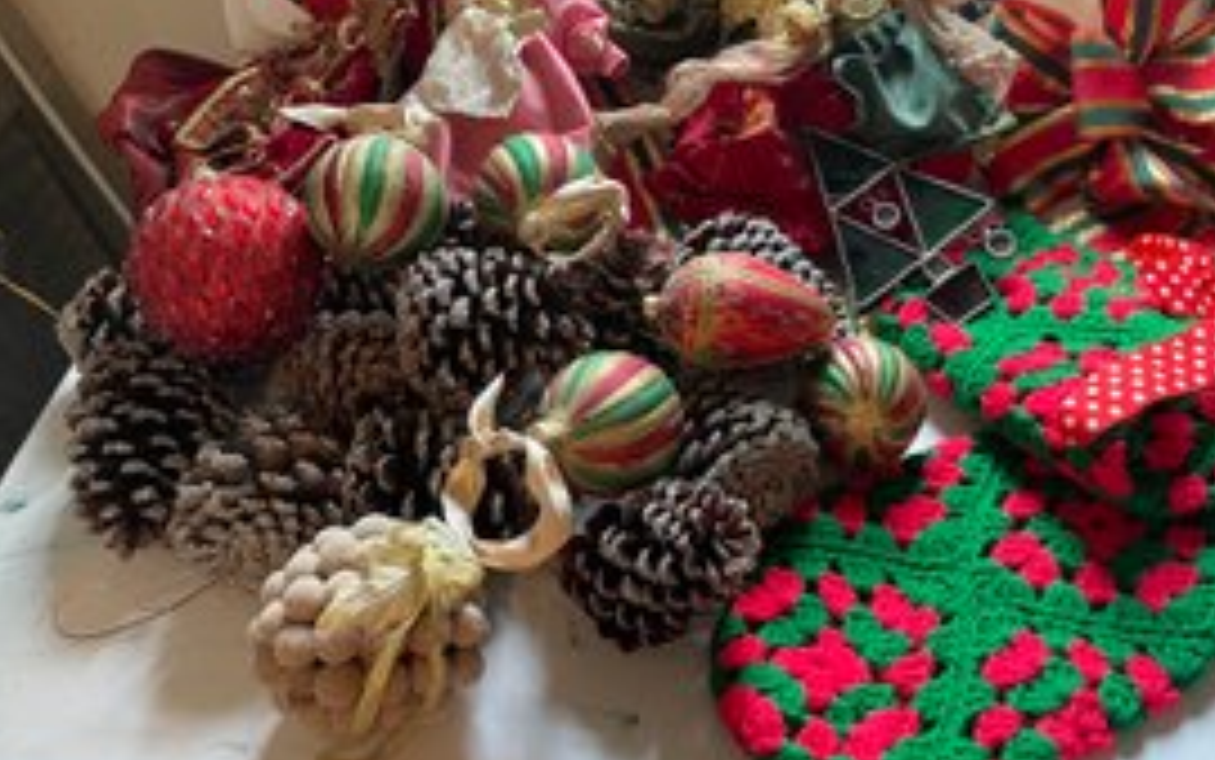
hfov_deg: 54.9
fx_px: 1159
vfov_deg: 36.2
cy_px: 299
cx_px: 727
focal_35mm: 35
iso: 250
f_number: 1.6
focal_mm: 4.2
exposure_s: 1/60
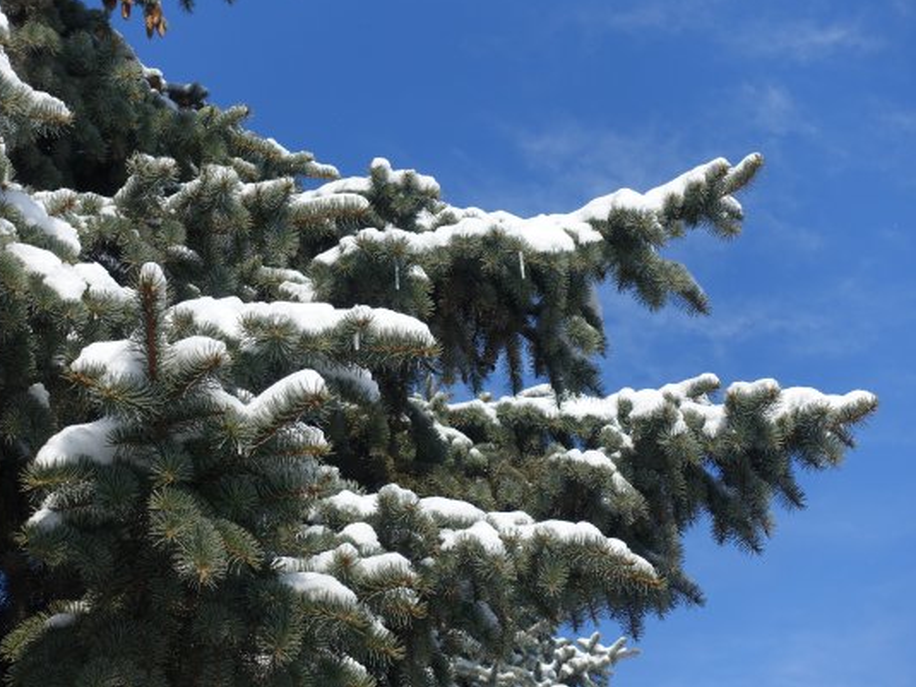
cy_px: 339
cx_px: 443
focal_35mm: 77
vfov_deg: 19.1
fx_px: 2037
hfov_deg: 25.3
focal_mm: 25.7
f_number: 5.6
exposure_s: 1/640
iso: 125
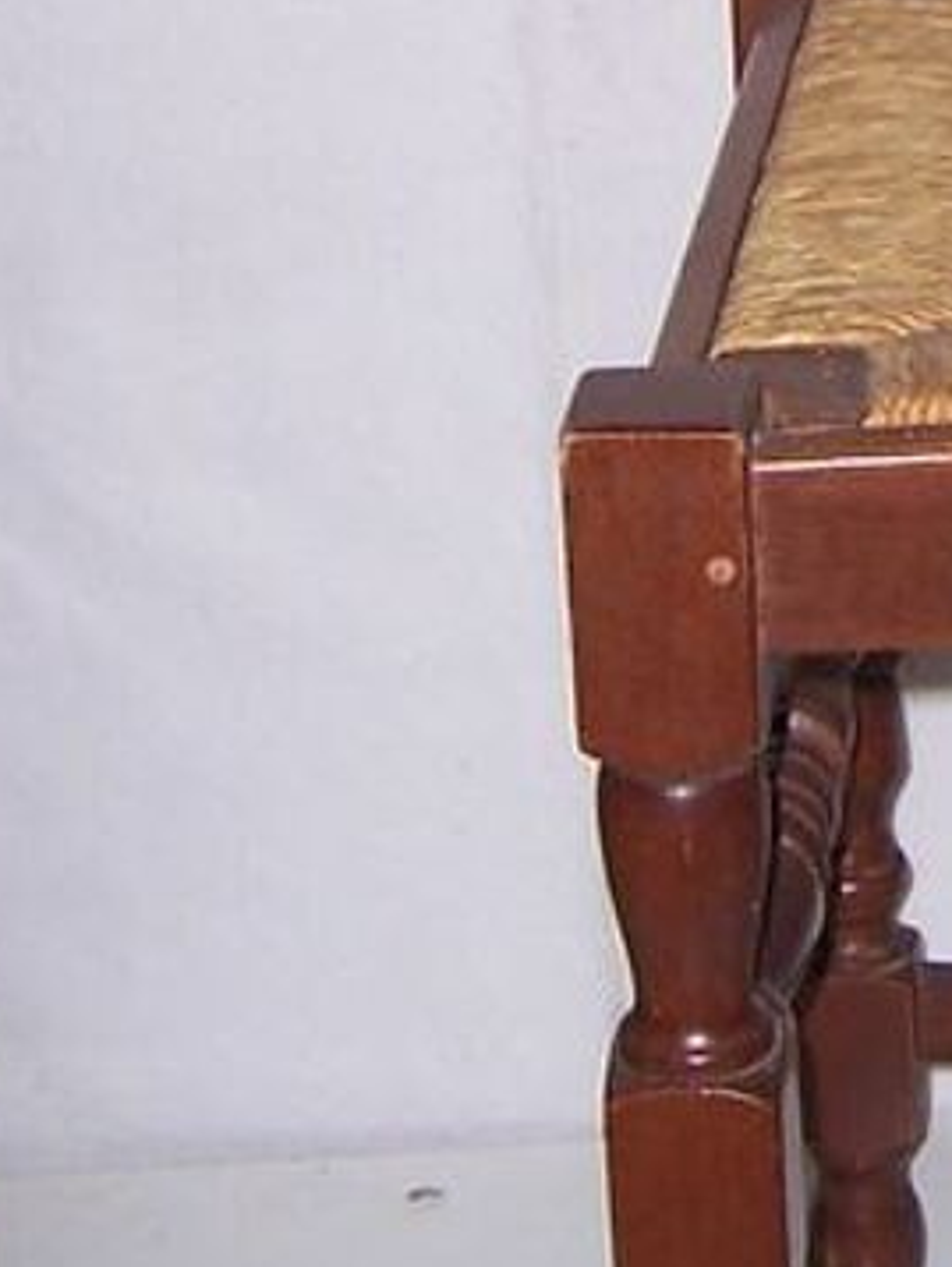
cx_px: 1380
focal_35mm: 134
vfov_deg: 14.2
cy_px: -317
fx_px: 4908
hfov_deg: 10.7
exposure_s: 1/60
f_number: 3
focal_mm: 6
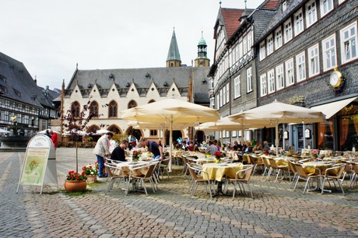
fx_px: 268
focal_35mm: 27
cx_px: 179
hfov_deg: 67.4
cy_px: 119
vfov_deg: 47.9
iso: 200
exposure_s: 1/160
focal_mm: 18
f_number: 11
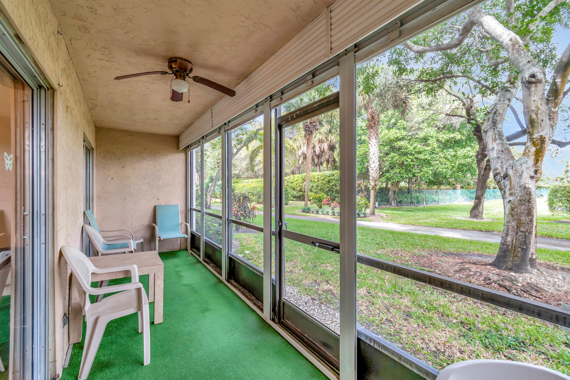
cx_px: 285
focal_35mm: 15
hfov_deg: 100.4
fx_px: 237
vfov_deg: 77.3
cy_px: 190
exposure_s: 1/50
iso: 500
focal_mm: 10
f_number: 8
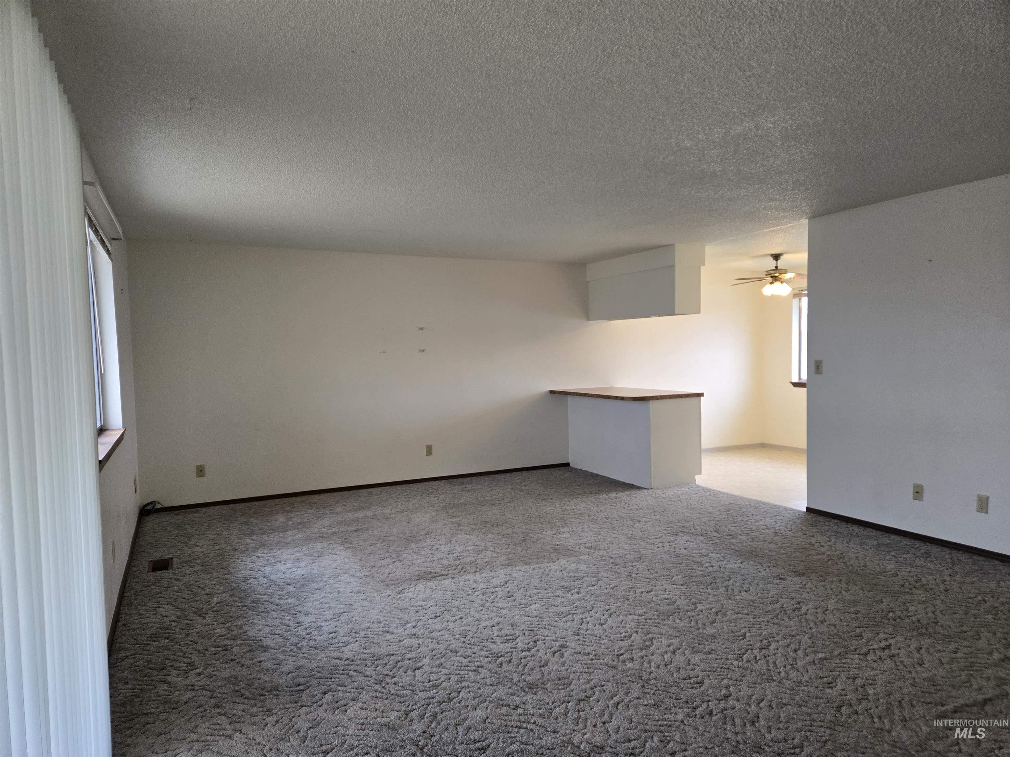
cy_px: 378
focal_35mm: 23
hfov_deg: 73.9
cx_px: 505
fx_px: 671
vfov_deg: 58.9
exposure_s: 1/120
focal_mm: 5.4
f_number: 1.8
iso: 250
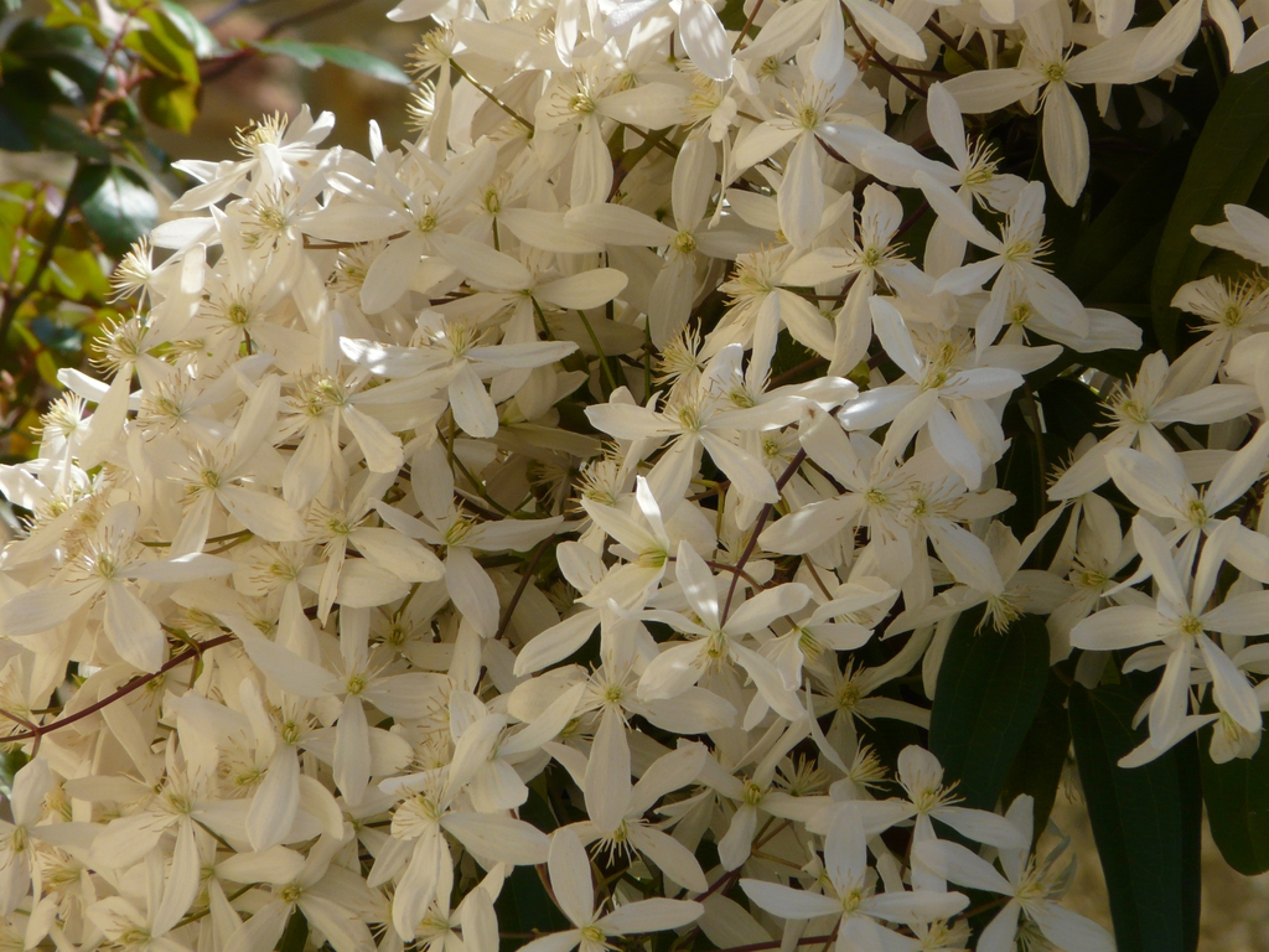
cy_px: 476
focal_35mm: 468
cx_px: 634
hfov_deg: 4.2
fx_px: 17157
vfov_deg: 3.2
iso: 100
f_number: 6.3
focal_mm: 76.9
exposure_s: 1/400
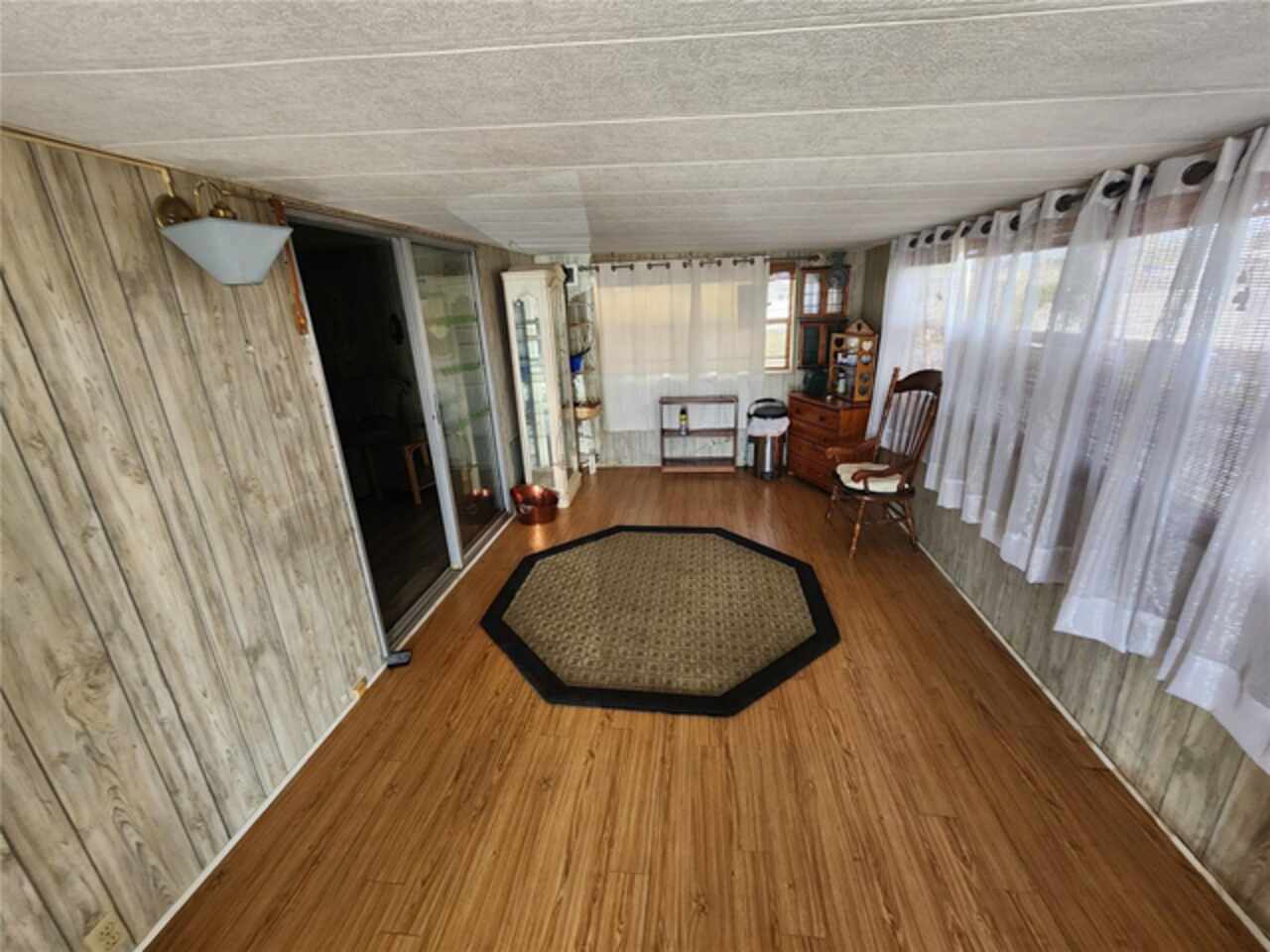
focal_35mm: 13
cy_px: 476
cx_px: 635
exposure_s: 1/60
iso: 320
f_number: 2.2
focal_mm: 2.2
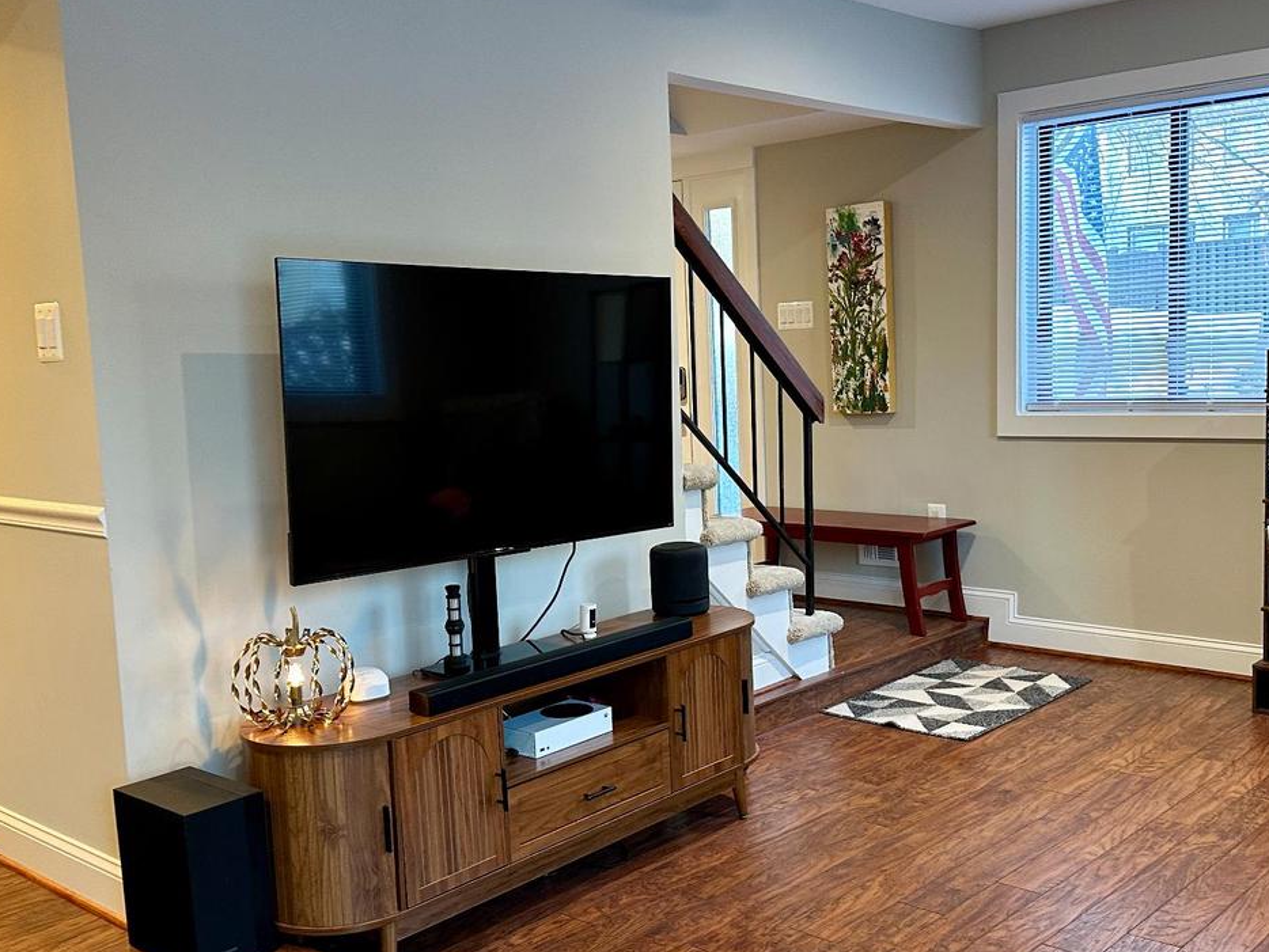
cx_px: 700
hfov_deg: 50.0
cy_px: 502
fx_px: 1357
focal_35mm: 37
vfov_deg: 38.7
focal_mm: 6.86
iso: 250
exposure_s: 1/60
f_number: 1.78
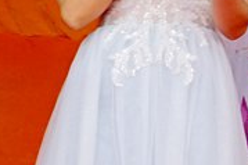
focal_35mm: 348
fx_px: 2395
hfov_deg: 5.5
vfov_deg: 3.9
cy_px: -68
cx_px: 812
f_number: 9.5
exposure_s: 1/250
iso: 500
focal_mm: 52
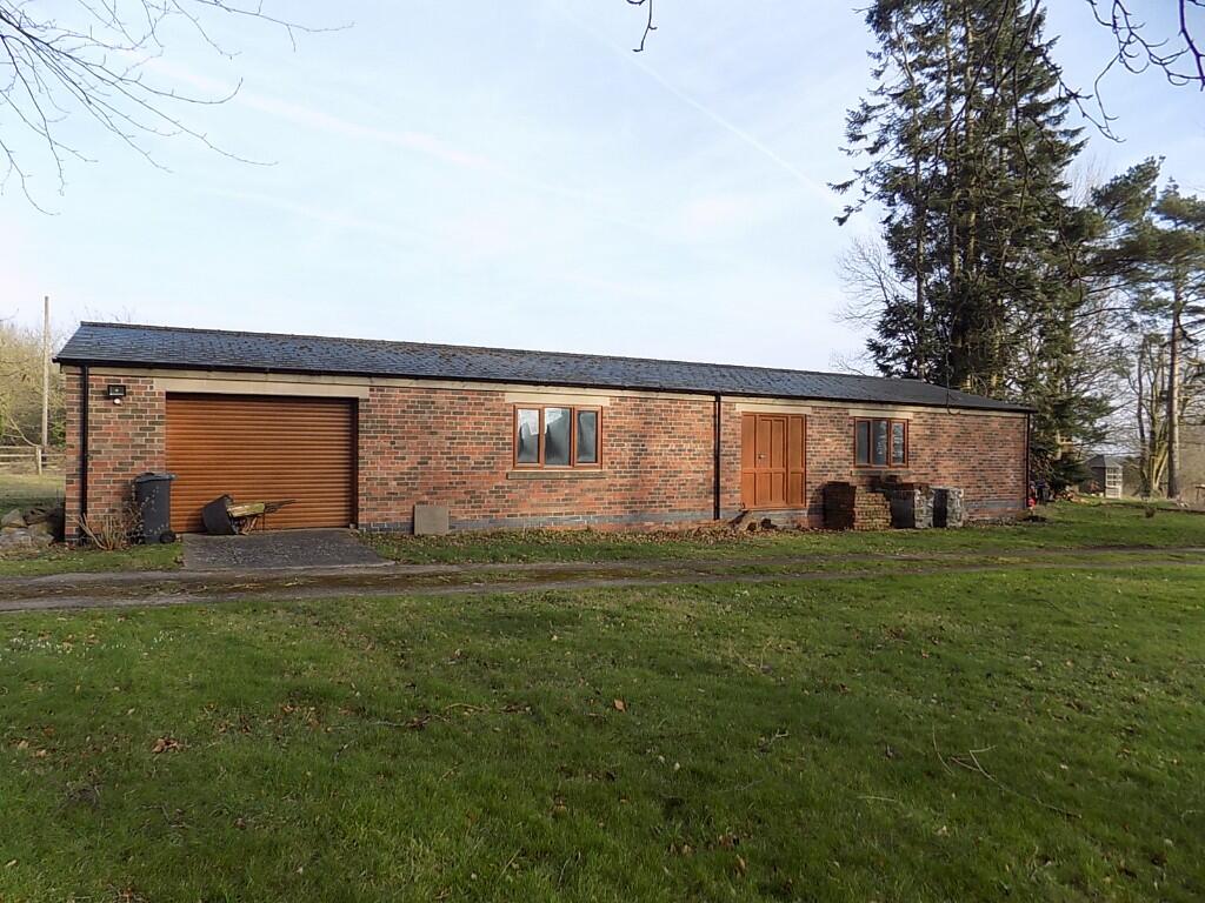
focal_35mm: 23
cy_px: 452
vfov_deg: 58.9
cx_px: 602
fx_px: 801
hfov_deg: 73.9
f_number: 3.1
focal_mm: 4
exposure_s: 1/320
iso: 80
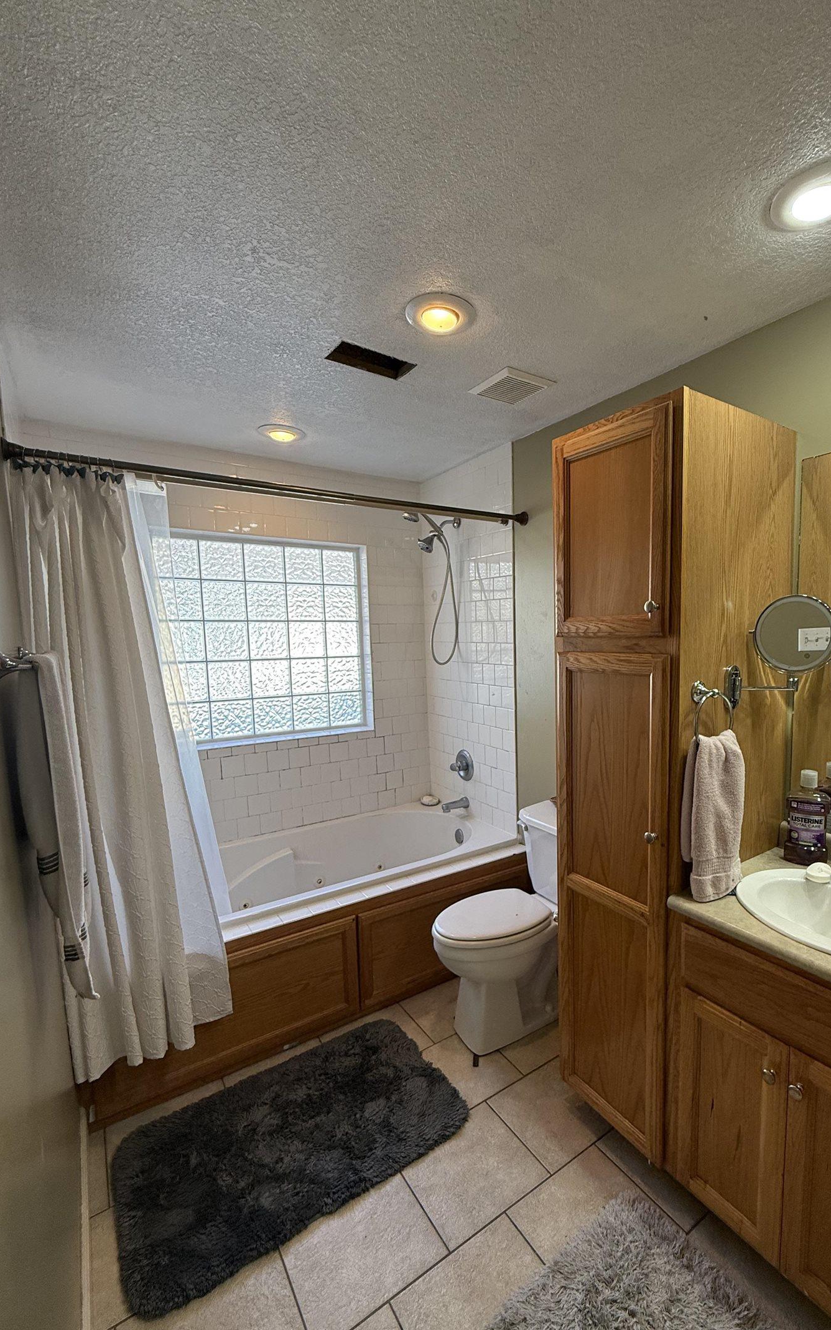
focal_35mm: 16
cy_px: 703
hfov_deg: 70.2
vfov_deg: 97.7
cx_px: 515
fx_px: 580
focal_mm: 2.22
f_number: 2.2
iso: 160
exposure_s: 1/120
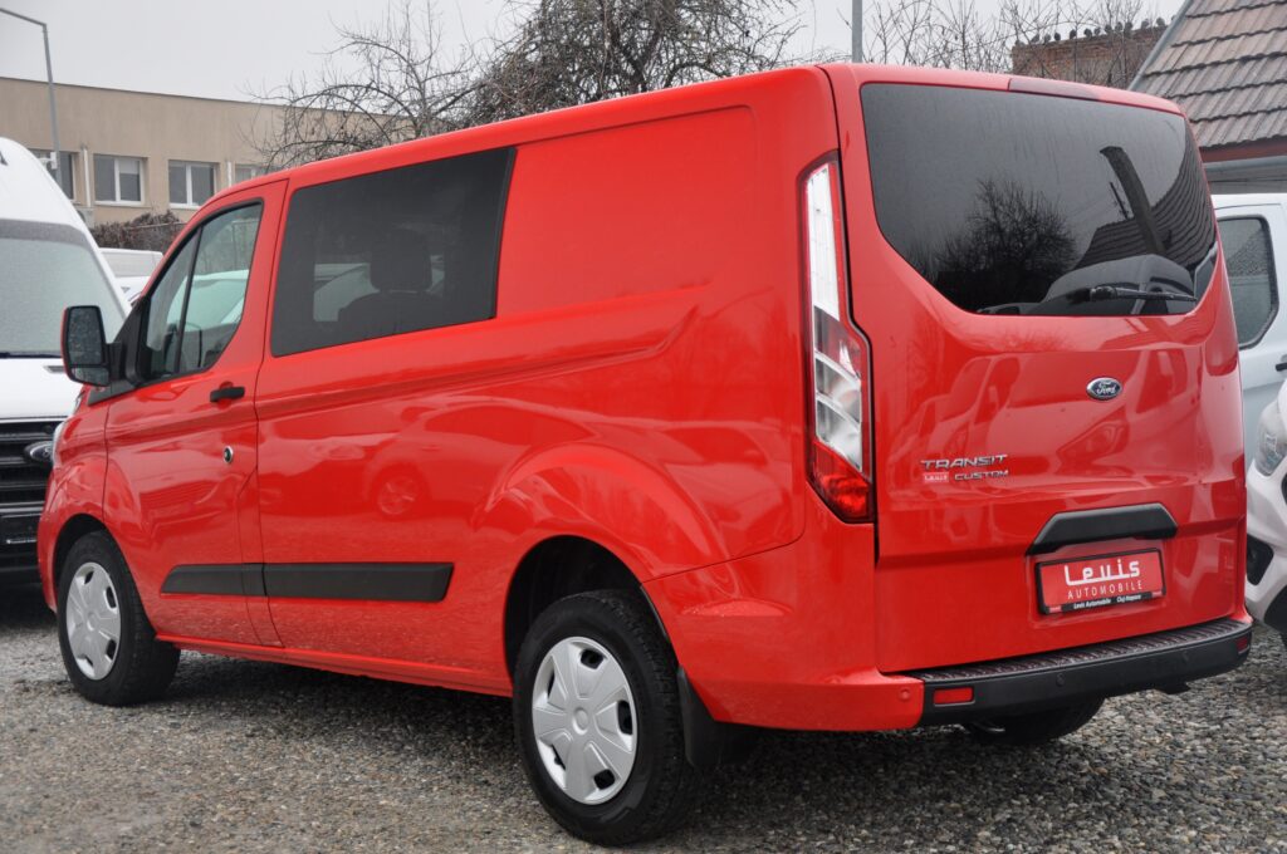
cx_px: 644
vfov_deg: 25.7
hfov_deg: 37.9
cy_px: 427
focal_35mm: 52
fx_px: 1874
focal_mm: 35
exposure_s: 1/80
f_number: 4.5
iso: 500
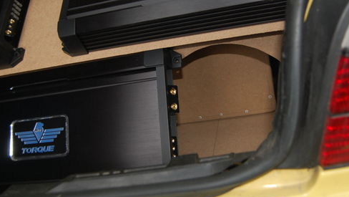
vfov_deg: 31.9
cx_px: 184
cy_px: 77
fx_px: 343
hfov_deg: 54.0
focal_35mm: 37
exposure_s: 1/60
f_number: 3.5
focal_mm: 18
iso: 400
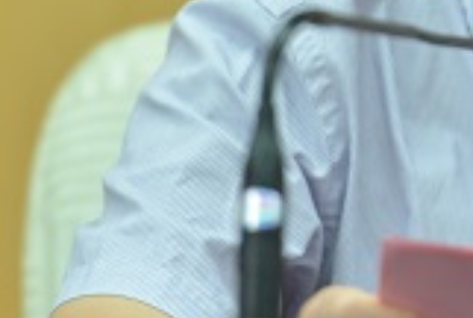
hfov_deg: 2.8
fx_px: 9793
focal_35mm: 744
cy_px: -159
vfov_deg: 1.9
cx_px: 740
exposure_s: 1/80
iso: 400
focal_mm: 200
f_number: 2.8
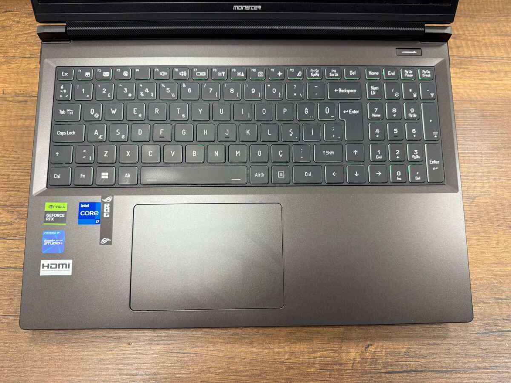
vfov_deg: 56.8
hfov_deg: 71.6
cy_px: 192
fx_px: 354
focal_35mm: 24
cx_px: 256
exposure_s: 1/50
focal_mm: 6.76
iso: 160
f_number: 1.78
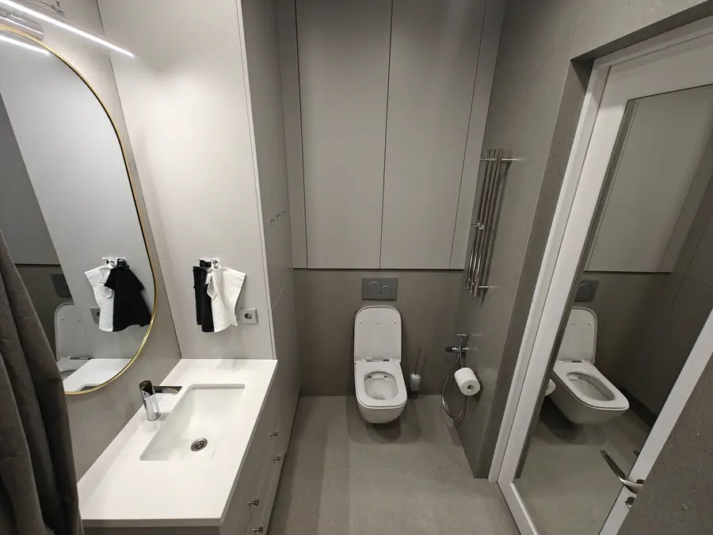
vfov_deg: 85.7
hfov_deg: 102.1
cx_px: 356
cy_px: 268
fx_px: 288
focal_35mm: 14
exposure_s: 1/50
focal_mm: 2.62
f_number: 2.2
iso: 160
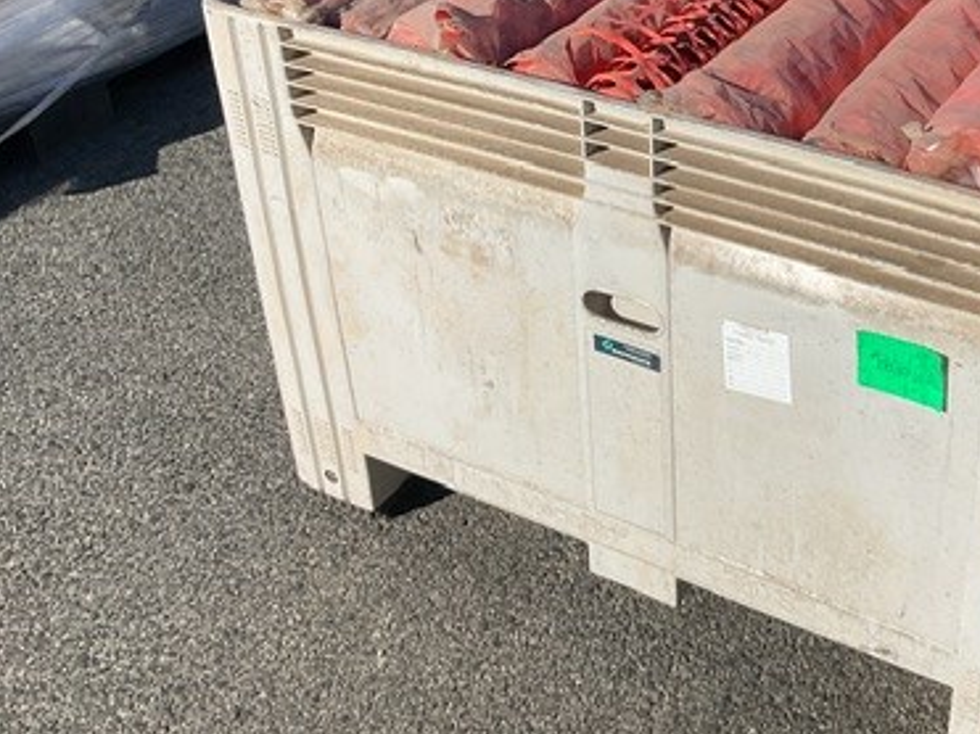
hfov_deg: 37.1
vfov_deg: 28.6
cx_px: 758
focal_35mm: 50
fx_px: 1415
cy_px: 164
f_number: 1.8
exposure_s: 1/3788
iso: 16
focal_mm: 3
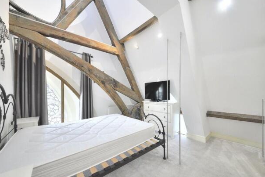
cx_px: 135
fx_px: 96
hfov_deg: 108.3
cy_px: 92
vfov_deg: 85.4
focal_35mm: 13
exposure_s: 1/80
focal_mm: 12
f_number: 4.5
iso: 640
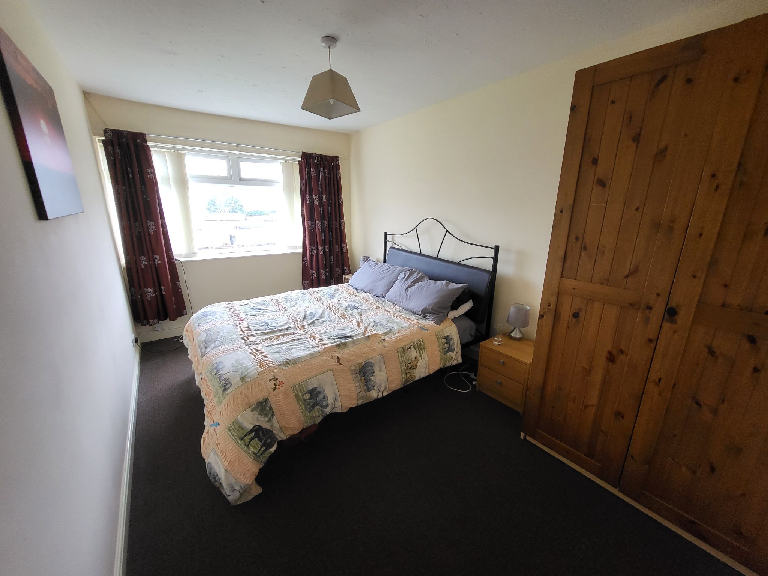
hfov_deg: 106.2
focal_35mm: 13
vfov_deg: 89.9
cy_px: 288
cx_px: 384
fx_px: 288
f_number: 2.2
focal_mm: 1.74
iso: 250
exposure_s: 1/50
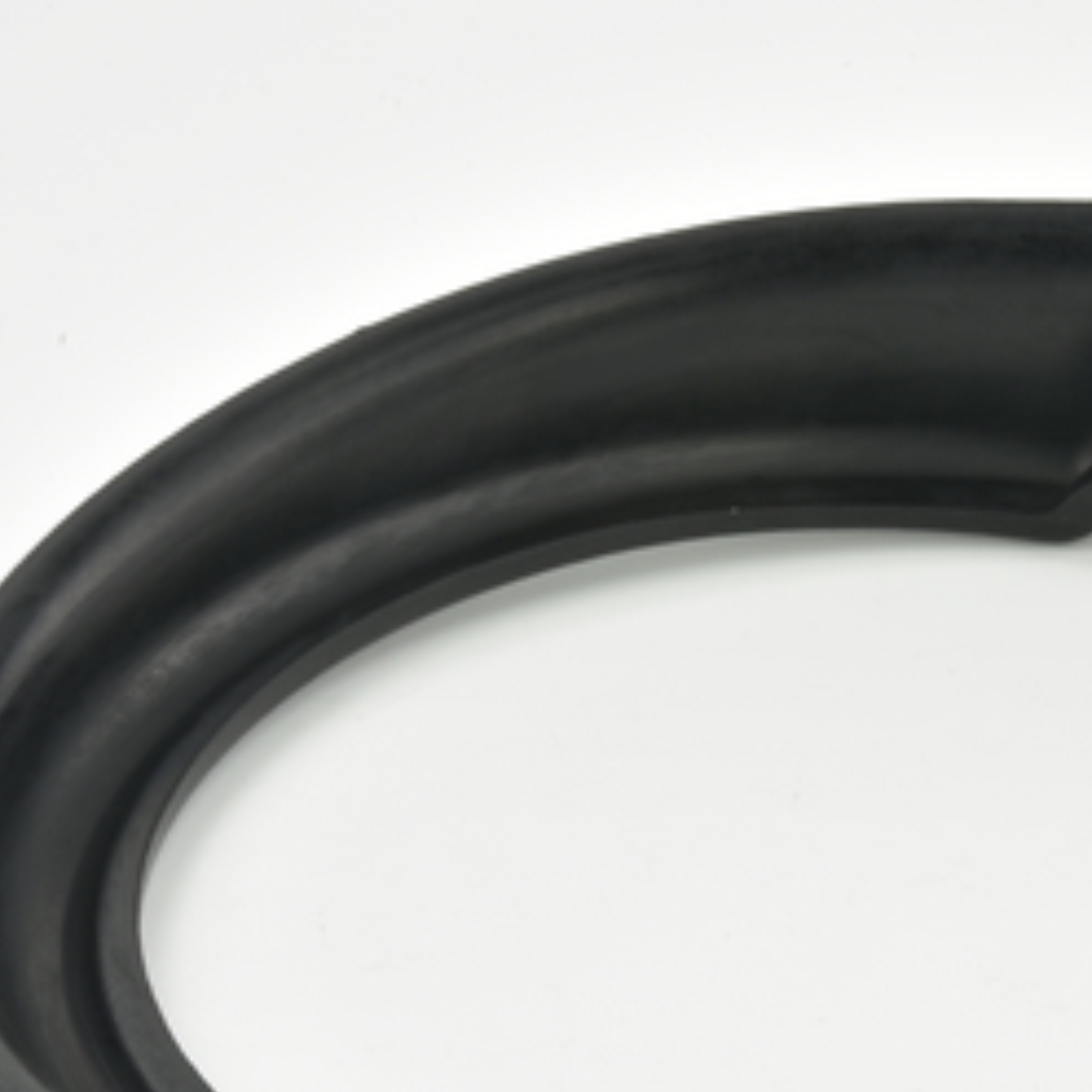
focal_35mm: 148
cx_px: 903
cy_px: 978
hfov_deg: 11.8
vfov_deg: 11.7
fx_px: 5282
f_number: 29
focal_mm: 60
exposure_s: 1/2
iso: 64
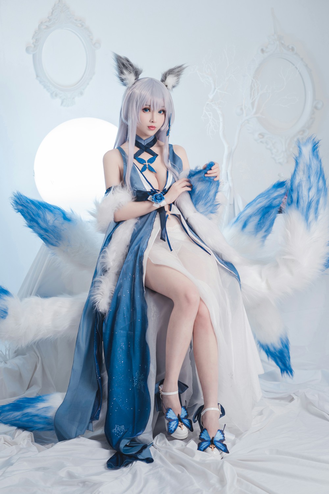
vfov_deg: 23.9
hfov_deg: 16.1
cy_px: 247
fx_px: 1165
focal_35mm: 85
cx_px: 164
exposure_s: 1/160
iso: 100
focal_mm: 85
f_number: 2.8
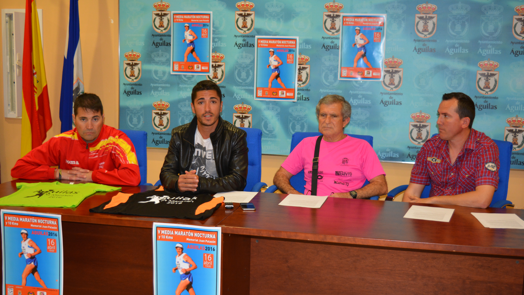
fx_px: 667
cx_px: 262
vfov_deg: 24.9
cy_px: 172
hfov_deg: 42.9
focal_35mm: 48
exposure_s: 1/60
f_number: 4.2
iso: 800
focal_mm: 30
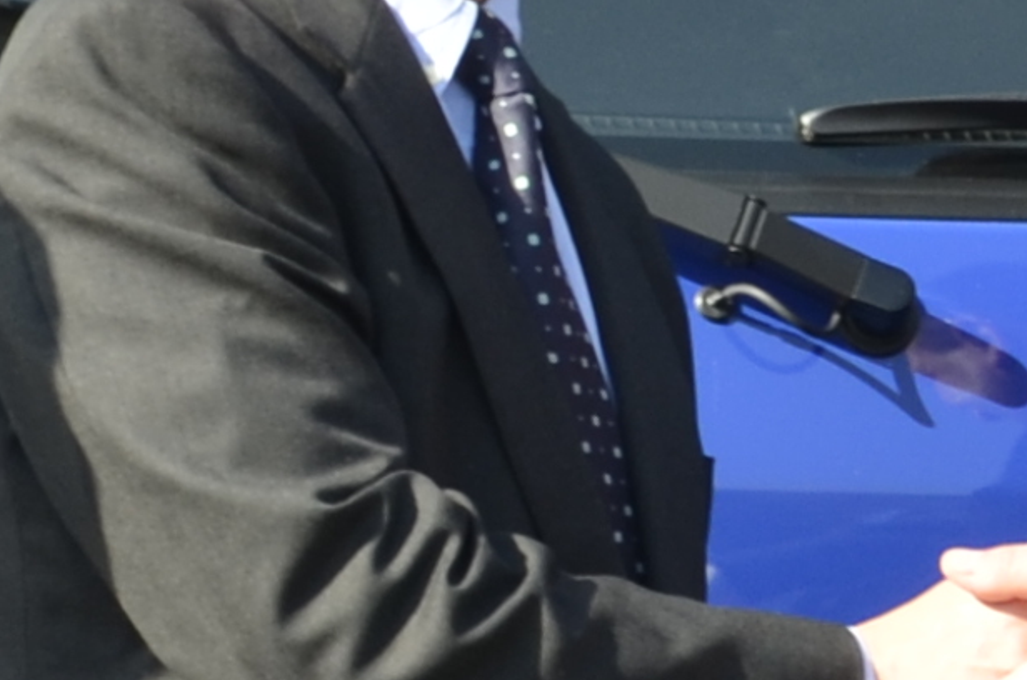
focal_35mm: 360
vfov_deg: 3.8
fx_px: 10249
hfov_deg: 5.7
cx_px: 597
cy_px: 785
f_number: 7.1
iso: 200
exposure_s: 1/200
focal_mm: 30
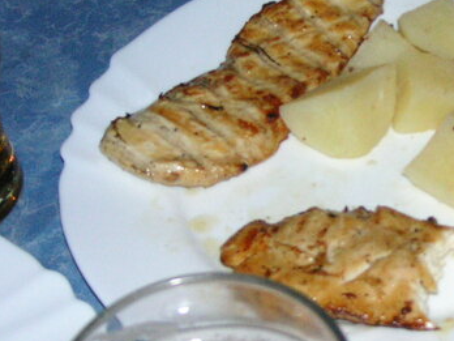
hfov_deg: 22.5
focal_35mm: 85
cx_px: 394
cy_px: 135
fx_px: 1115
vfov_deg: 17.3
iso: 160
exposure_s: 1/45
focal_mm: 6.1
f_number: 2.8
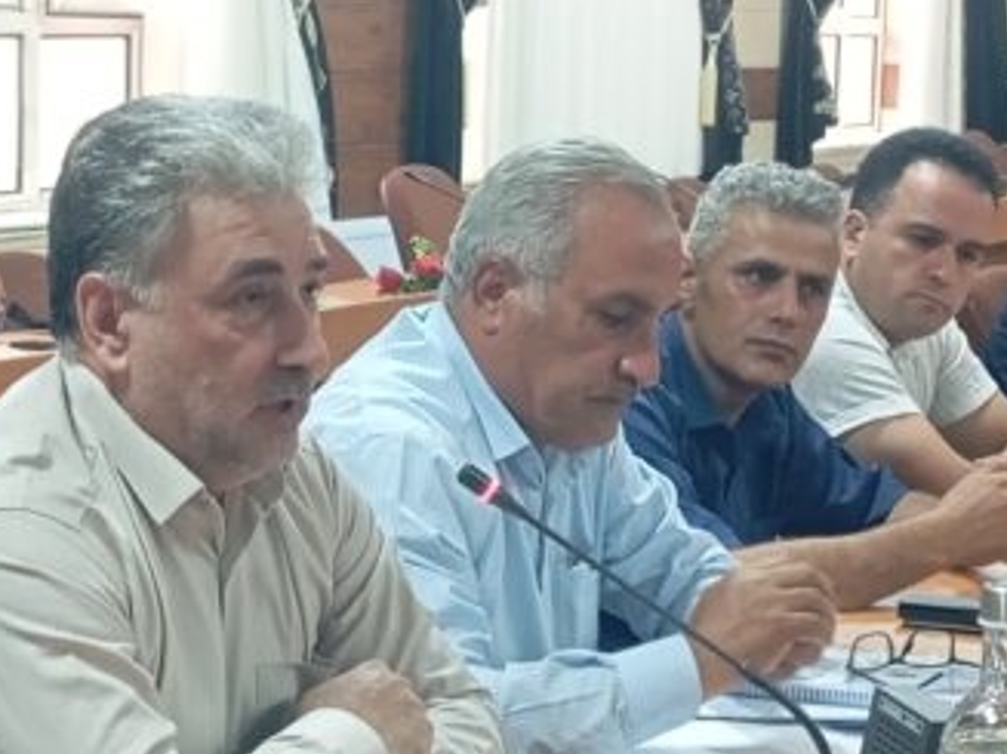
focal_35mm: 121
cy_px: 428
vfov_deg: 12.2
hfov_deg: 16.3
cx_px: 425
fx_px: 3519
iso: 862
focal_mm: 4.22
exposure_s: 1/33.3
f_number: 1.8
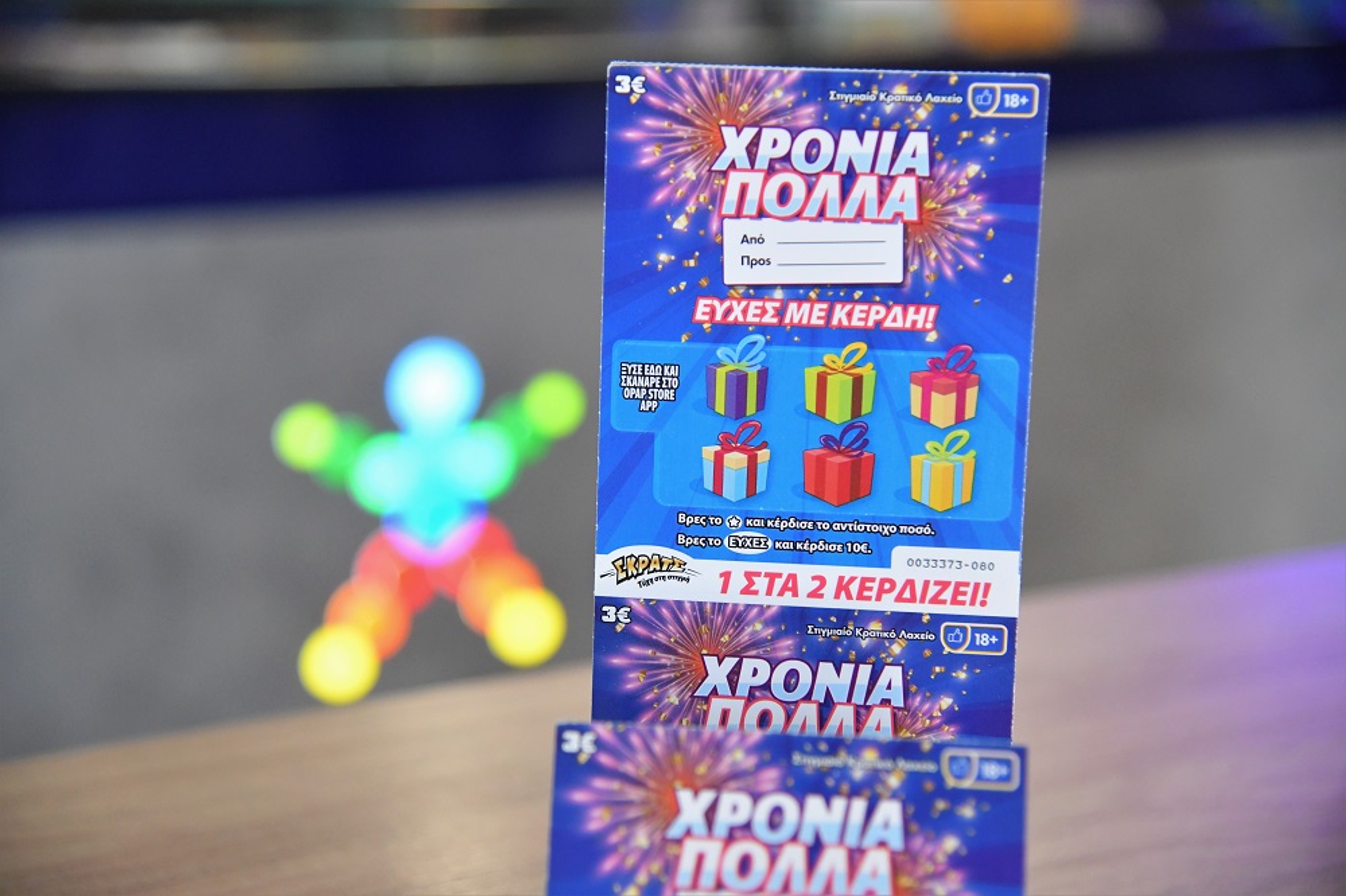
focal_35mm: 66
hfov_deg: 30.5
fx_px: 2467
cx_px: 673
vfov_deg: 20.6
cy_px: 448
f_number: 4
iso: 5000
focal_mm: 66
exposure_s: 1/320
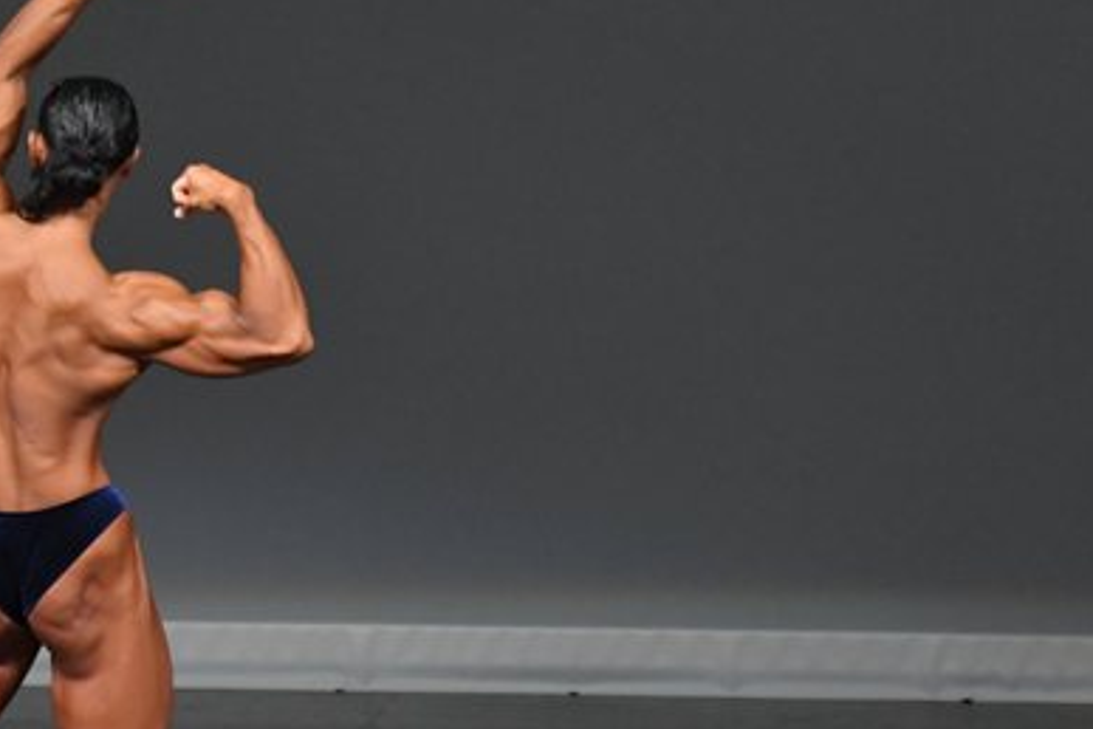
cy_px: 472
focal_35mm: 571
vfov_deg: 2.4
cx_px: 75
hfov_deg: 3.6
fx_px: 17335
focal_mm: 190
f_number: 5.6
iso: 4000
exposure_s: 1/400
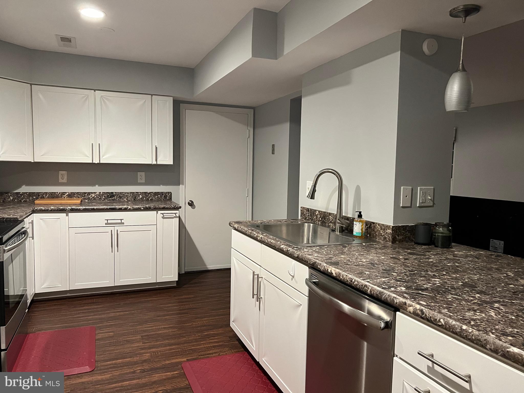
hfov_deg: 67.3
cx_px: 262
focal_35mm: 26
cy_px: 196
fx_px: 394
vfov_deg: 53.1
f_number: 1.5
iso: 400
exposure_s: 1/60
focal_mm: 5.7
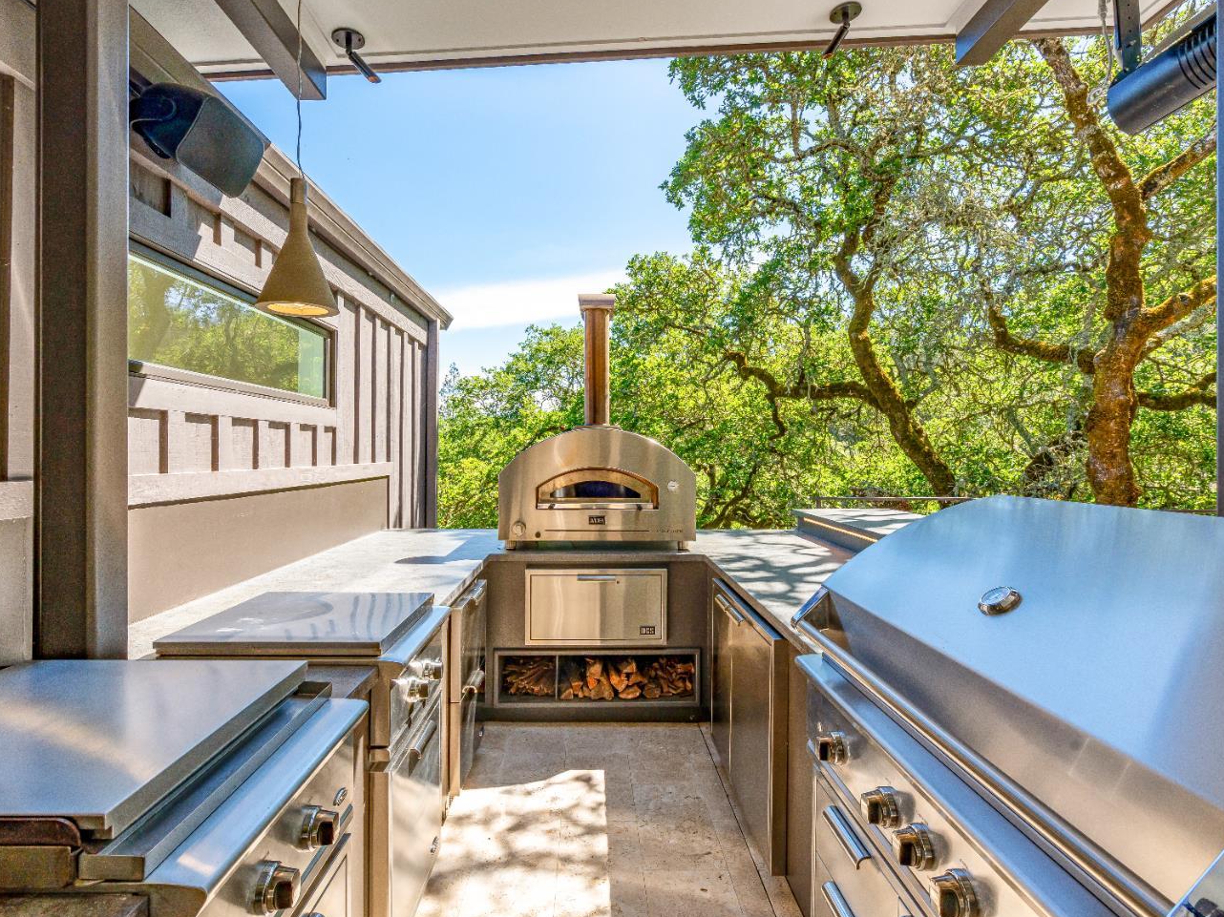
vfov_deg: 71.6
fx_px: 636
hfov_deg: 87.8
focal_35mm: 18
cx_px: 605
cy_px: 452
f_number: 11
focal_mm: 16
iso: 400
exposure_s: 1/200
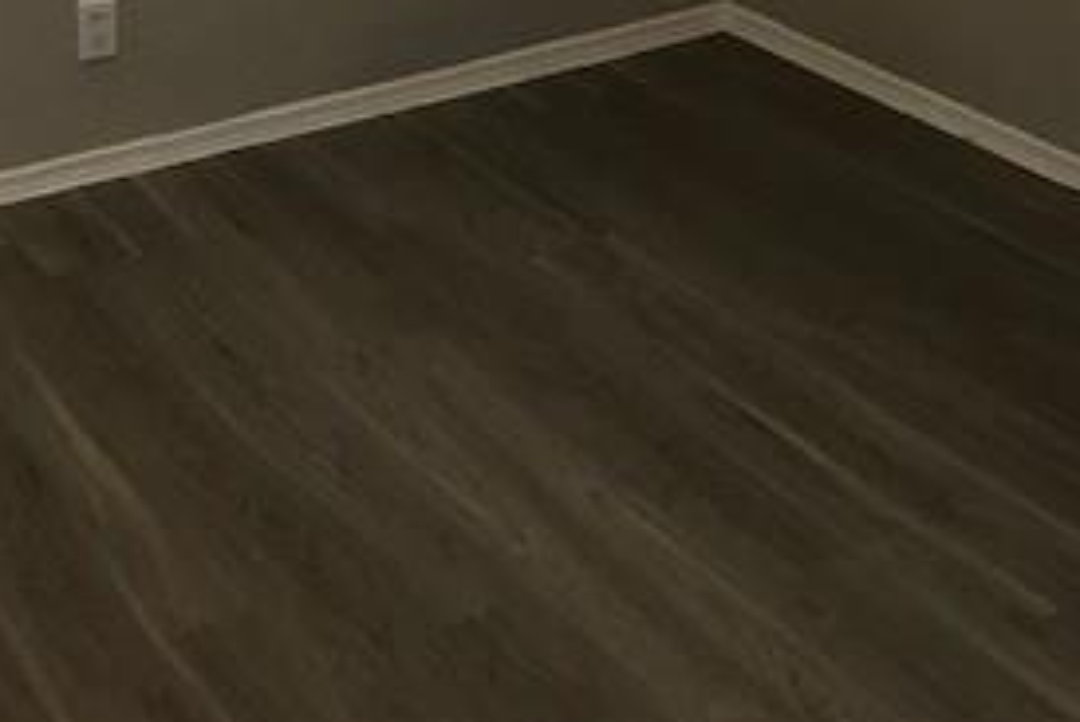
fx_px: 2041
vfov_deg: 17.2
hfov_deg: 29.6
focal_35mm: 68
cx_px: 583
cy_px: -481
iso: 25
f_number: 1.8
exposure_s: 1/40
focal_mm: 3.99
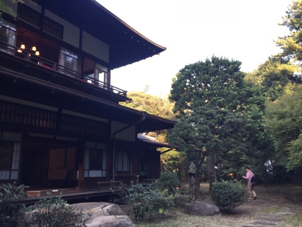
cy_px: 114
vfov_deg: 48.2
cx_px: 151
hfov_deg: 61.7
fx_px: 253
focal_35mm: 29
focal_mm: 4.15
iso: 40
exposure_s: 1/120
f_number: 2.2
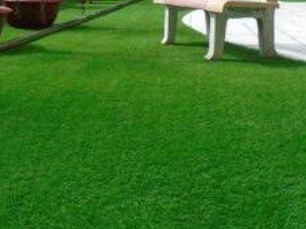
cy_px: 86
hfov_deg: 31.7
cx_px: 141
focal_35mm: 61
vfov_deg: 23.9
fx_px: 539
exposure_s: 1/160
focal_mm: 4.6
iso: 100
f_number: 3.2
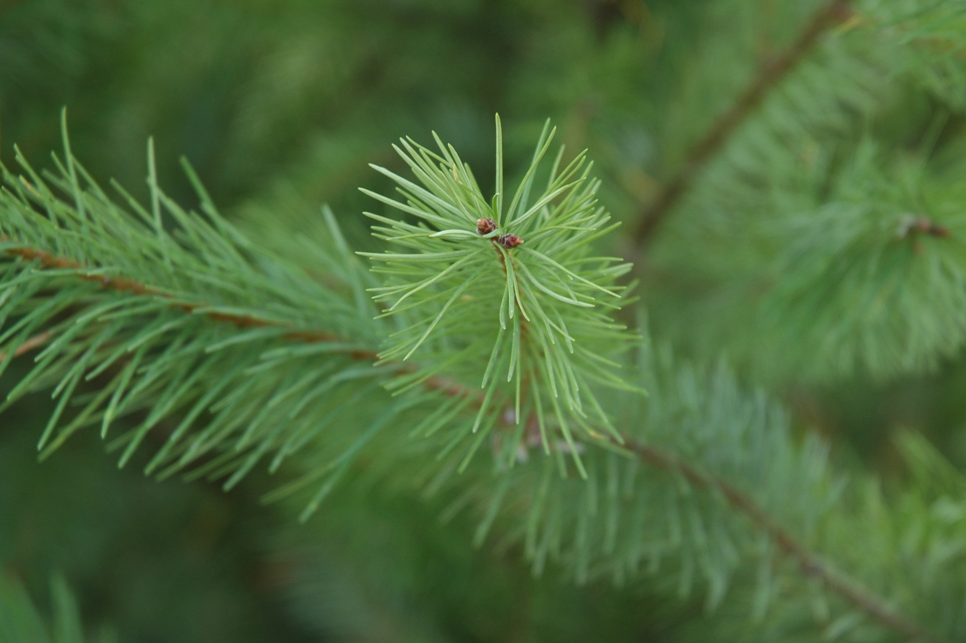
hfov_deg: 14.7
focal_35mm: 140
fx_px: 3753
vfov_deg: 9.8
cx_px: 584
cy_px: 319
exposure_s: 1/80
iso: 200
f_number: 4.5
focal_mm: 70
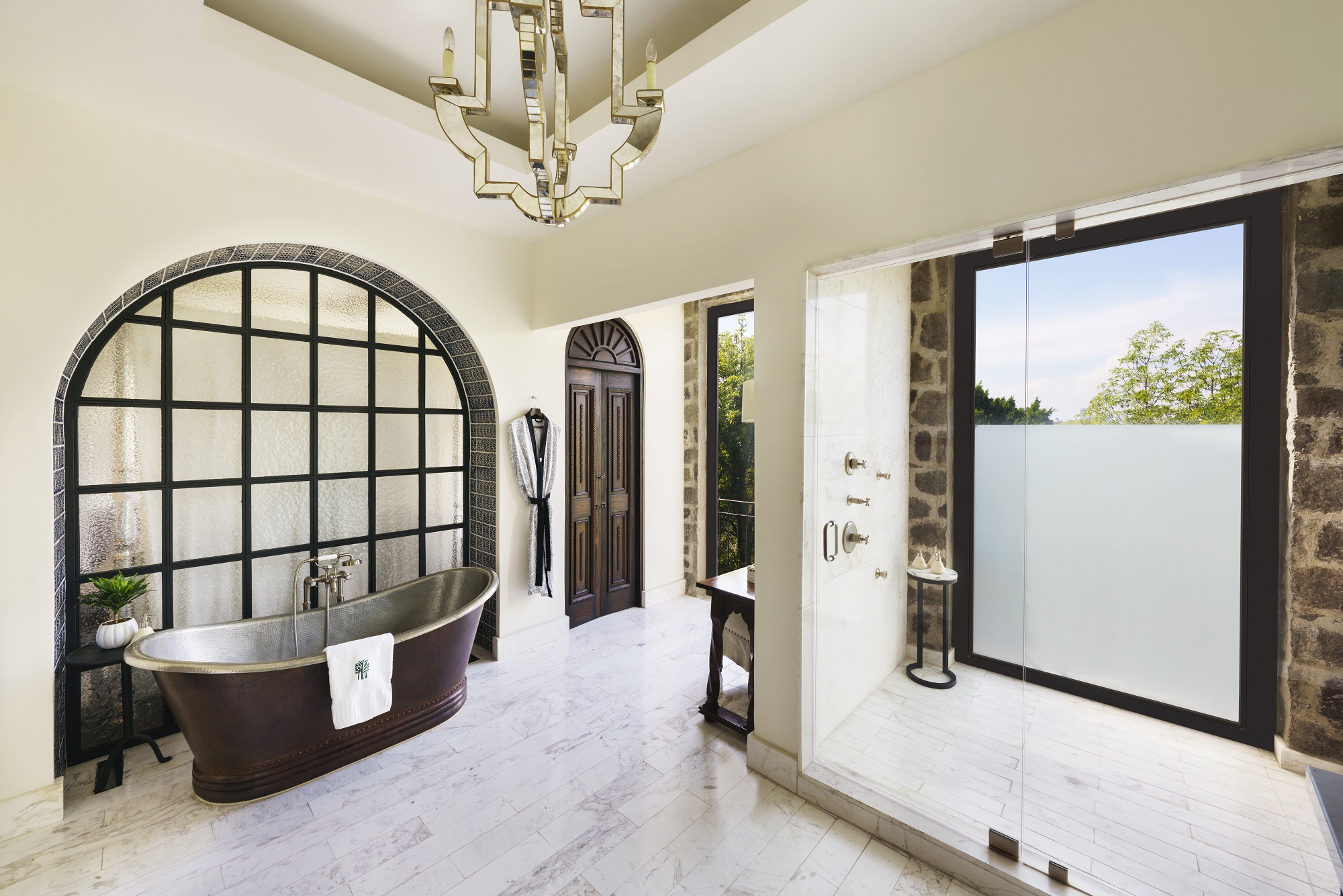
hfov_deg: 104.2
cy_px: 448
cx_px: 672
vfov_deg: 81.2
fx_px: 522
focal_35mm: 14
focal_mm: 14
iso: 100
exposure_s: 1/4
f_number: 11
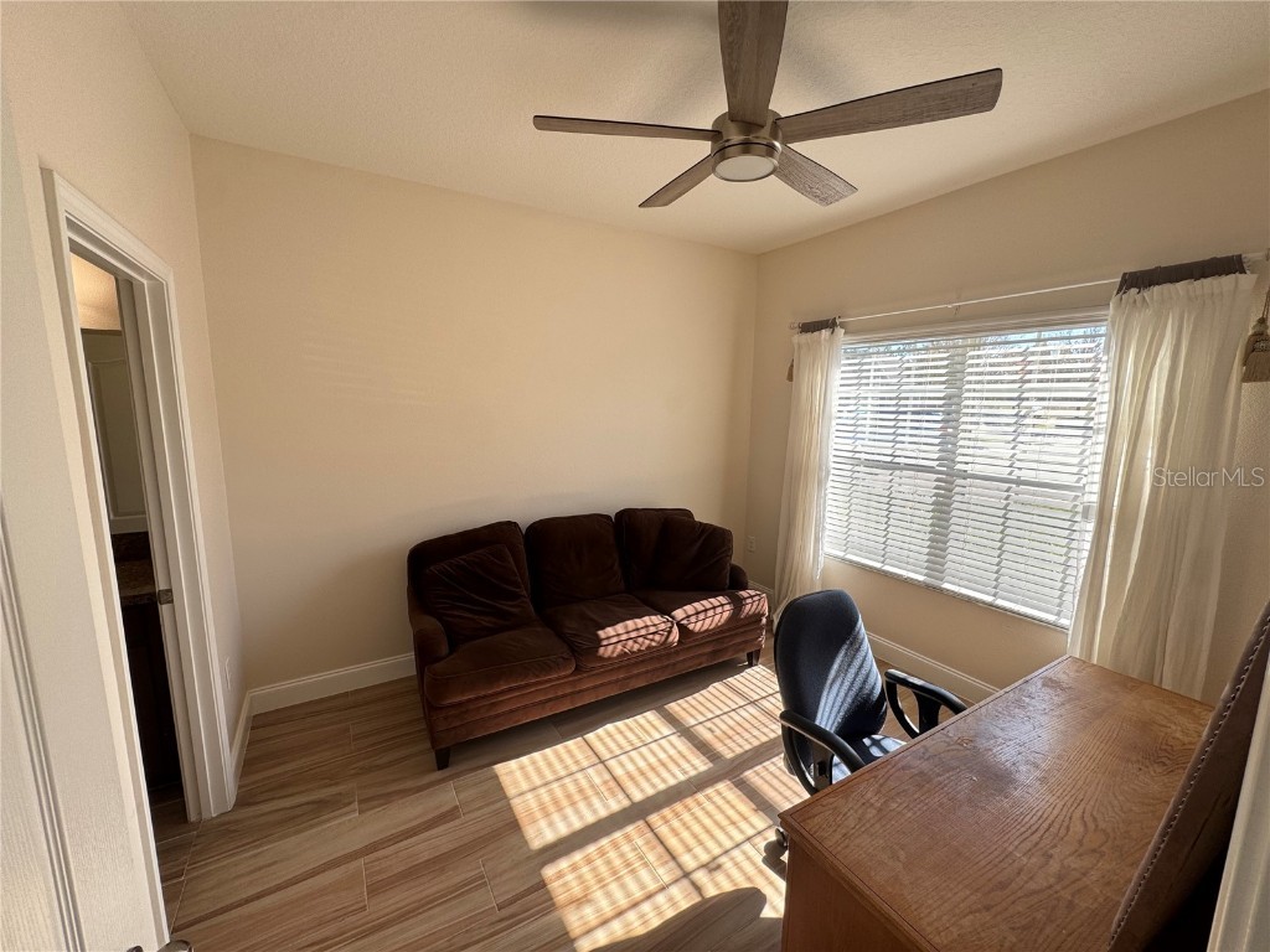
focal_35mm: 14
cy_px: 476
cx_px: 635
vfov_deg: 85.7
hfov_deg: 102.1
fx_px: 514
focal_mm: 2.22
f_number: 2.2
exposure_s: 1/112
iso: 40
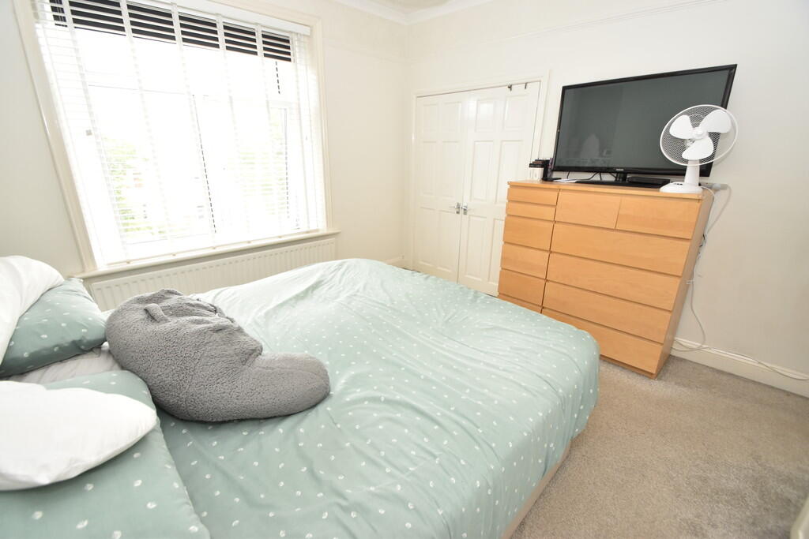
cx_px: 404
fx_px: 337
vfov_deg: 77.3
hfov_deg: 100.4
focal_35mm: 15
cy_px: 270
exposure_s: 1/125
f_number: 5.6
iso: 800
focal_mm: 10
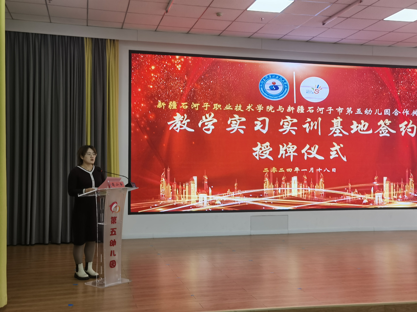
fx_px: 494
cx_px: 208
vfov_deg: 35.1
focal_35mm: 41
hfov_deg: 45.8
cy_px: 156
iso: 64
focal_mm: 6.67
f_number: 1.9
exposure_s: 1/99.9
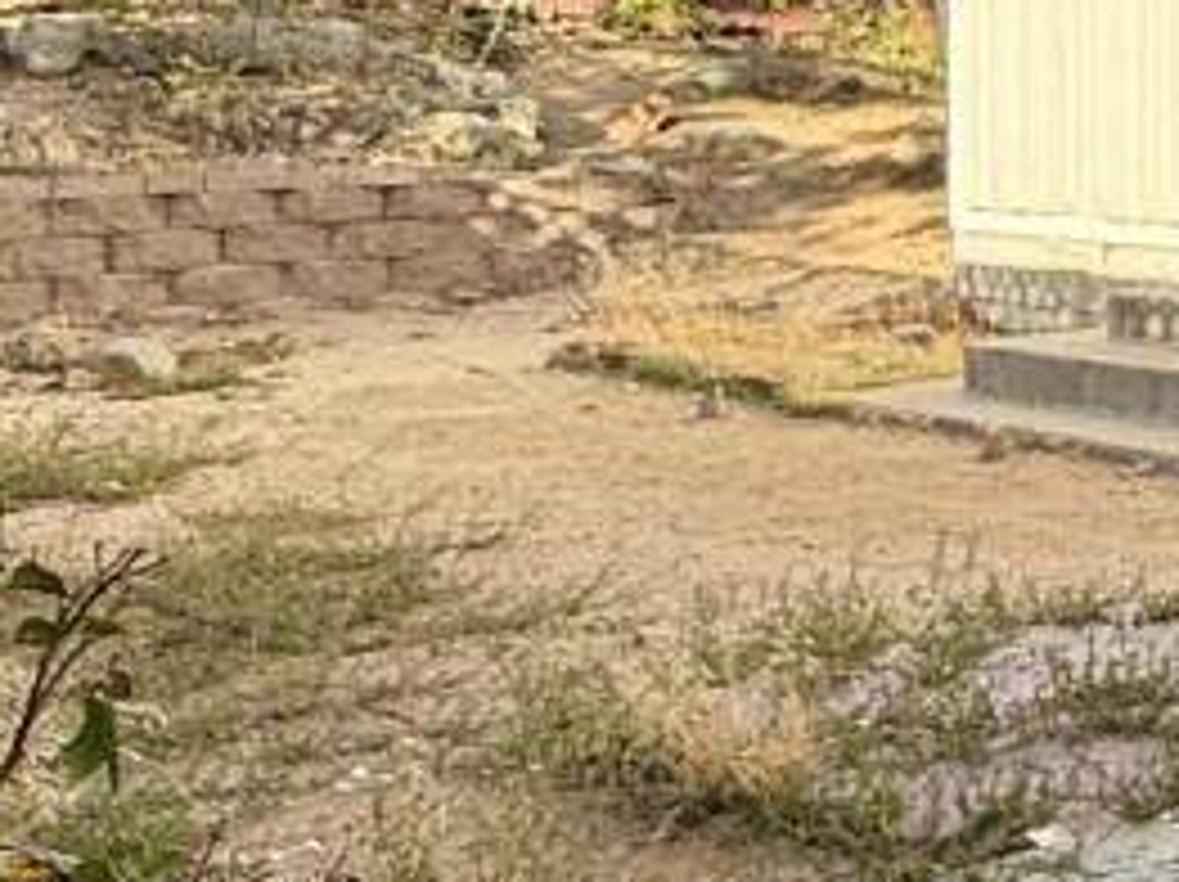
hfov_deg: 21.2
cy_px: 140
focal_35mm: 77
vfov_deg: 18.9
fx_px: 2620
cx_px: 1791
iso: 64
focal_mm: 2.22
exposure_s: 1/239
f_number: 2.2
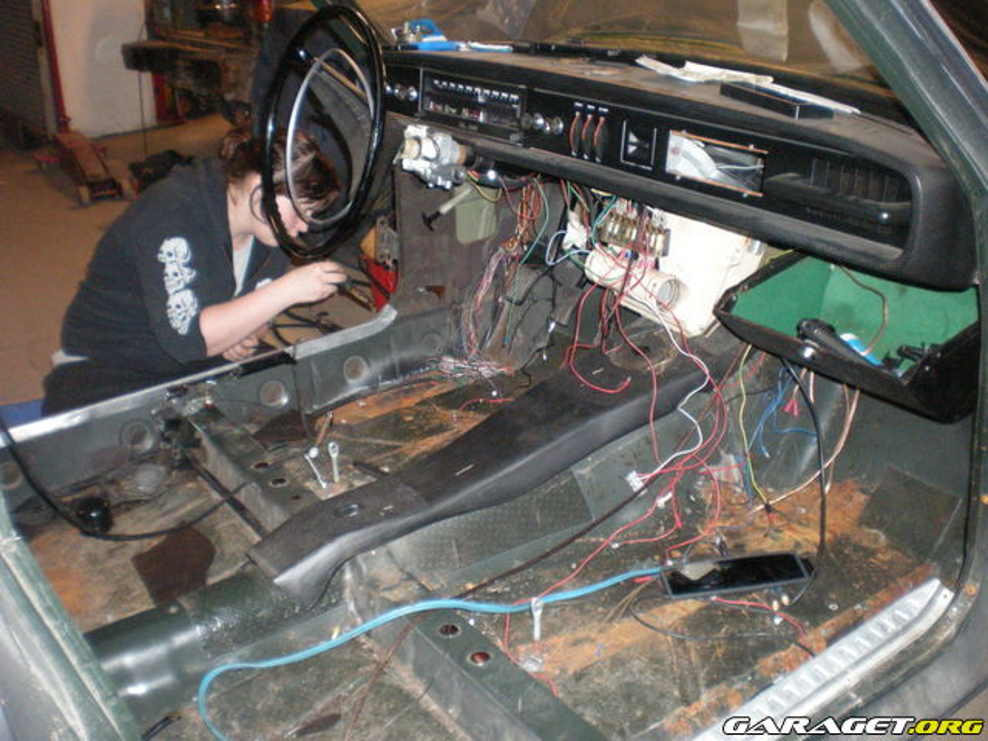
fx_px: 1085
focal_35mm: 38
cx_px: 494
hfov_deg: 49.0
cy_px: 370
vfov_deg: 37.7
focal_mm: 6.3
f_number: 3.1
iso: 479
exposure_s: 1/60
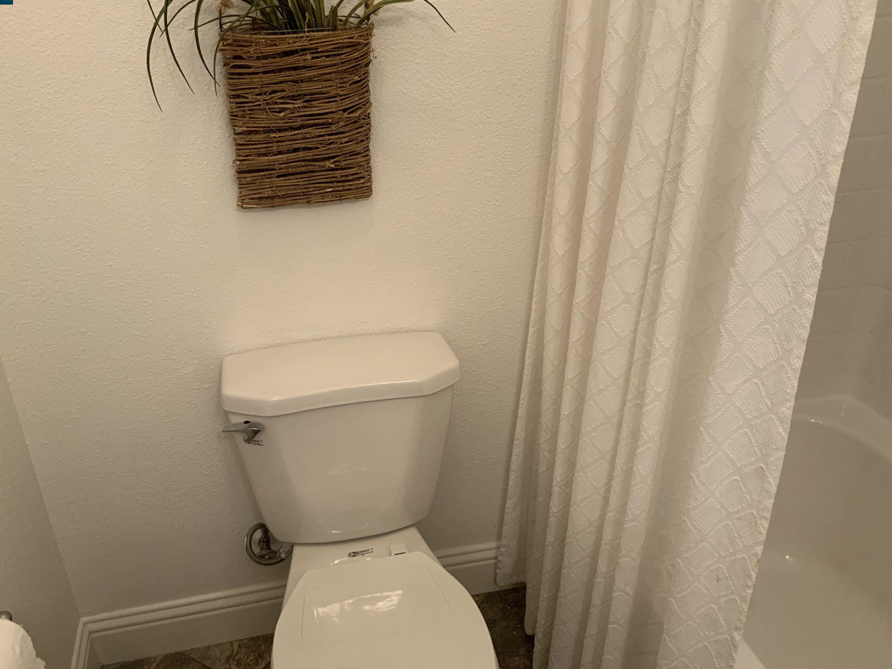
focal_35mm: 31
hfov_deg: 58.3
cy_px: 347
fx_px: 799
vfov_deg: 45.4
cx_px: 428
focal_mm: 3
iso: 200
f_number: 1.8
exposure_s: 1/60
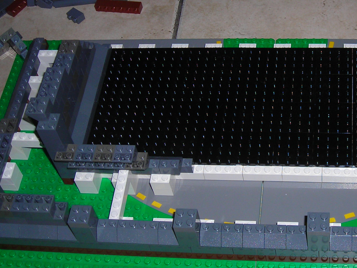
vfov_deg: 20.7
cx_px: 272
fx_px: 732
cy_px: 112
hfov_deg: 27.0
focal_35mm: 71
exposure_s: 1/60.1
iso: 50
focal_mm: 6.8
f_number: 3.3
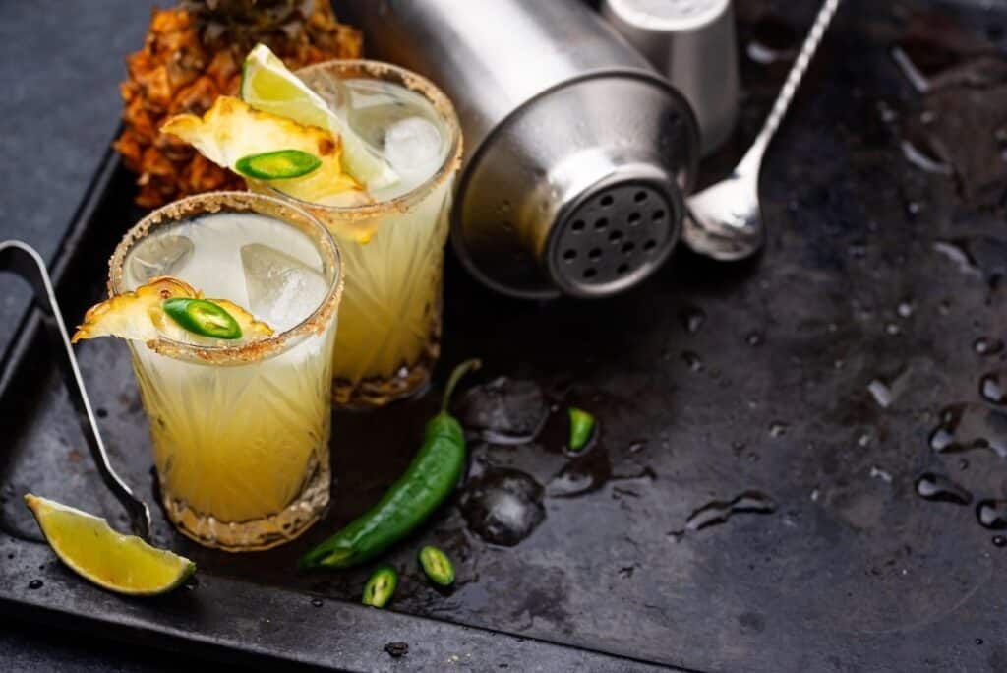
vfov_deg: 13.1
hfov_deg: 19.4
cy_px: 336
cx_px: 504
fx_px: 2939
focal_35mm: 105
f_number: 9
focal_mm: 105
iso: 100
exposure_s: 1/100
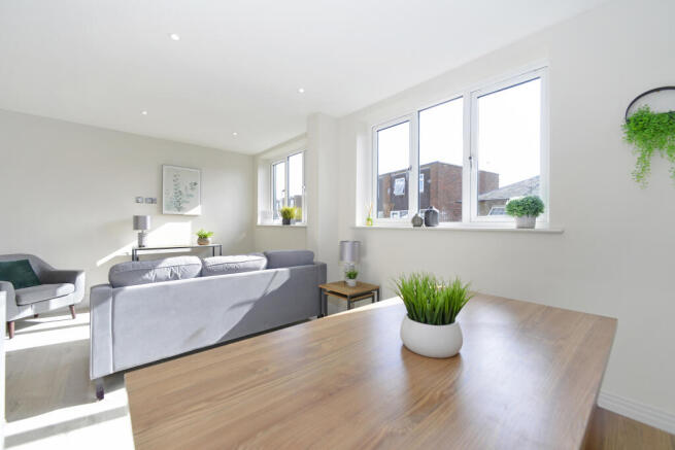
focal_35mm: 14
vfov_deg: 81.2
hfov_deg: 104.2
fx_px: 263
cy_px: 225
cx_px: 338
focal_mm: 14
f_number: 7.1
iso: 400
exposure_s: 1/250
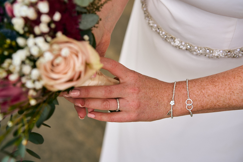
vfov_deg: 24.2
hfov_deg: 35.6
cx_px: 121
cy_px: 80
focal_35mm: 56
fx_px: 378
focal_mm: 55
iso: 125
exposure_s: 1/250
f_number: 4
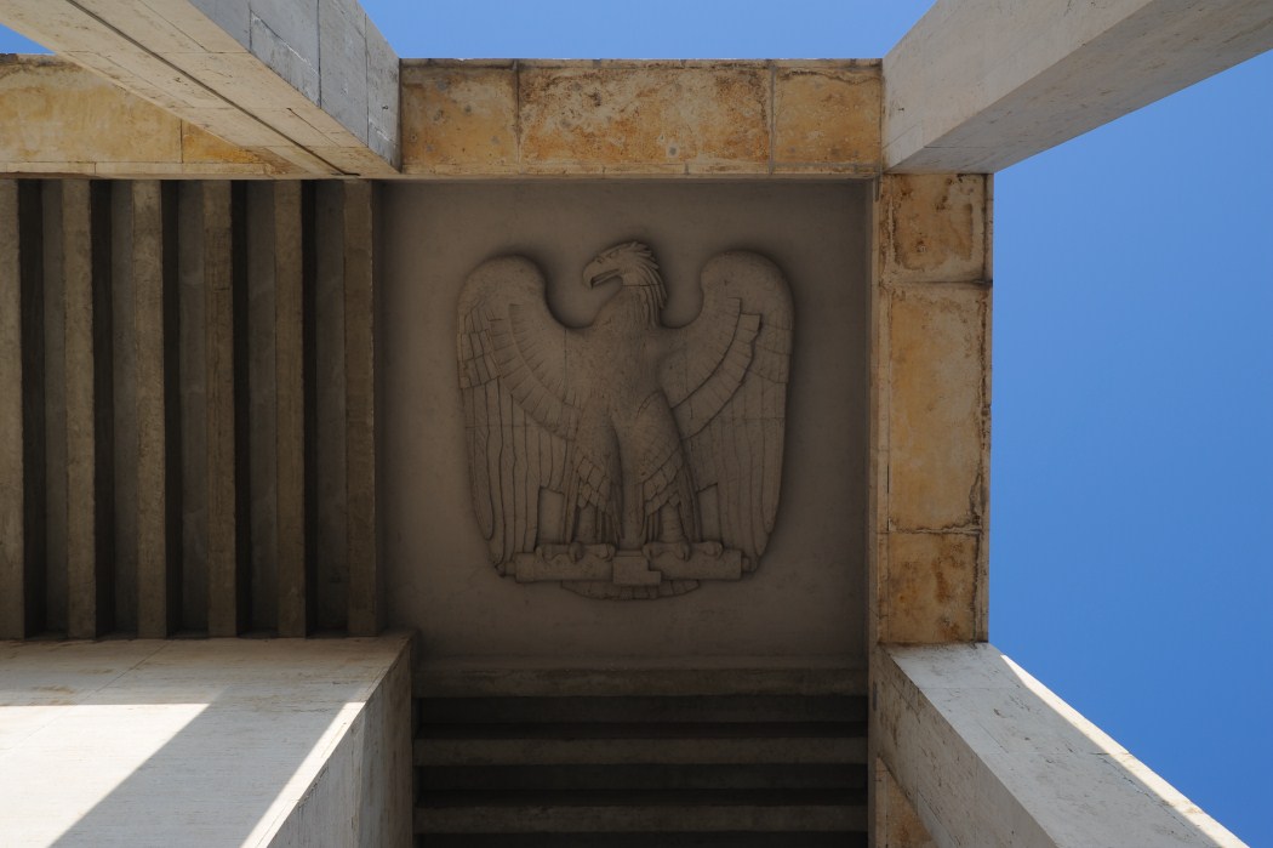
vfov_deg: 29.2
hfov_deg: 42.8
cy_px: 424
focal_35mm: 46
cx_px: 636
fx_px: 1626
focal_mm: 46
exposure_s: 1/160
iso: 200
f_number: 11
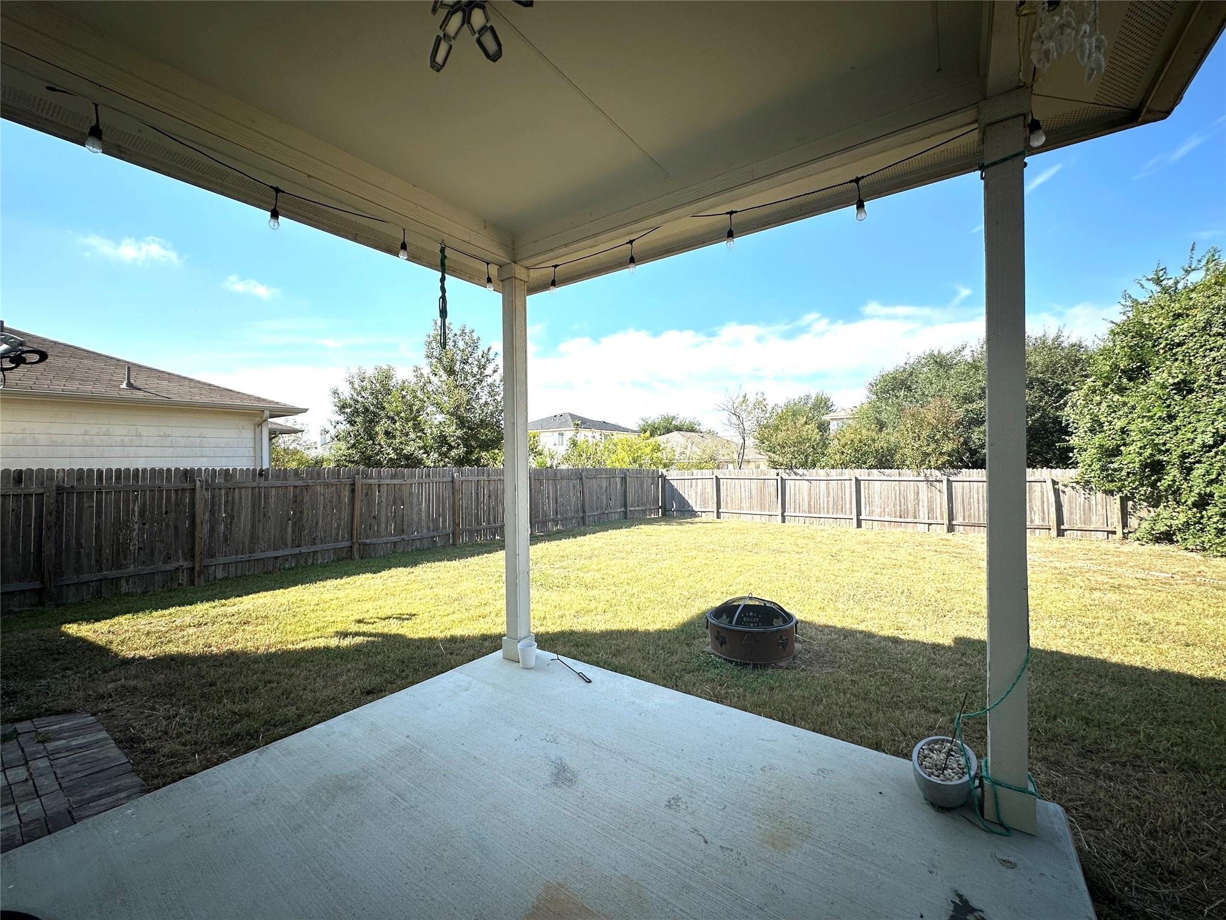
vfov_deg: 85.7
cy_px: 460
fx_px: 496
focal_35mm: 14
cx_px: 613
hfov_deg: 102.1
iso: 50
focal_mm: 2.22
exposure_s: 1/1043
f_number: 2.2
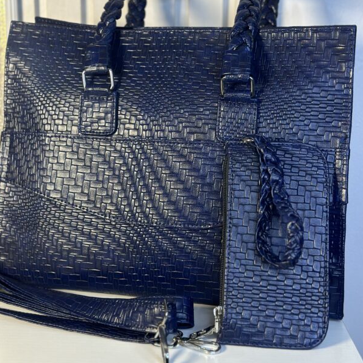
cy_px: 133
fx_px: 676
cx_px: 181
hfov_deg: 30.0
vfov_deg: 29.9
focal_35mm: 57
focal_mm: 6.86
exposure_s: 1/141
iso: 80
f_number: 1.78
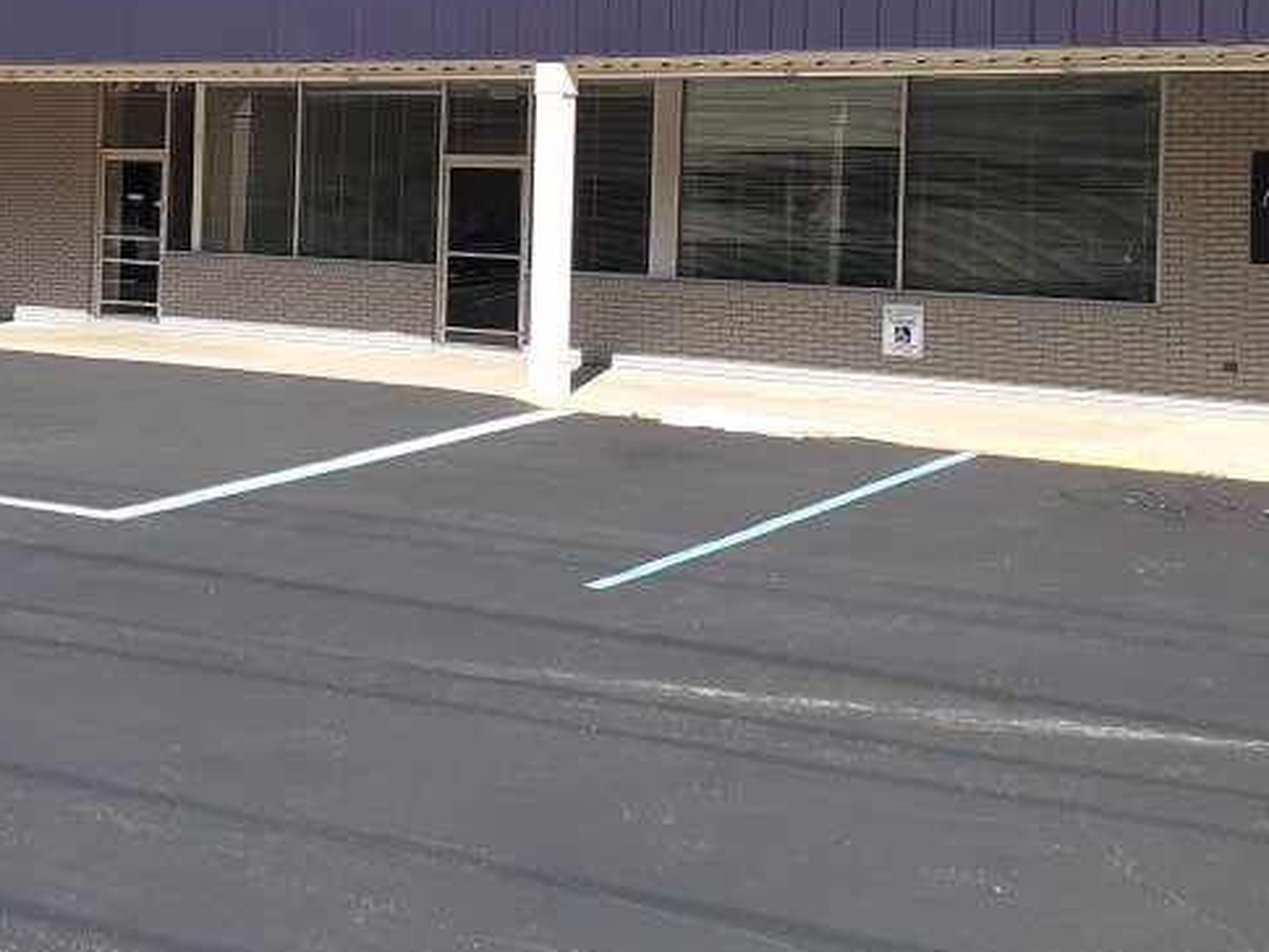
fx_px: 2090
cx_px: 348
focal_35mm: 57
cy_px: 175
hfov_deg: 33.2
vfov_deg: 25.2
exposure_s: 1/772
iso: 40
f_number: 1.9
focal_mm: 3.6
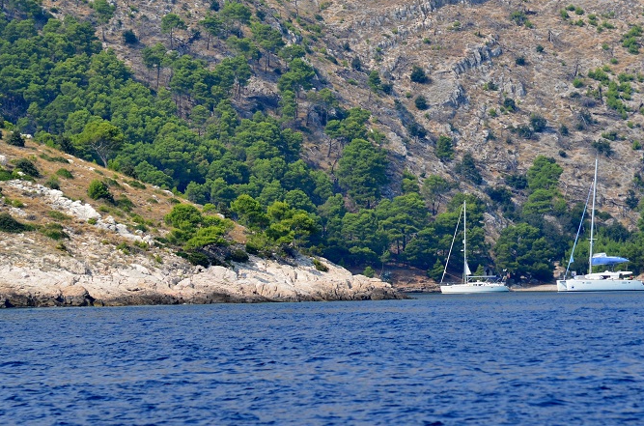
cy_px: 137
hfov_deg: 7.5
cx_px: 373
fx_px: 4889
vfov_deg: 5.0
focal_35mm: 274
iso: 400
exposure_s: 1/2000
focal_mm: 122
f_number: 5.6
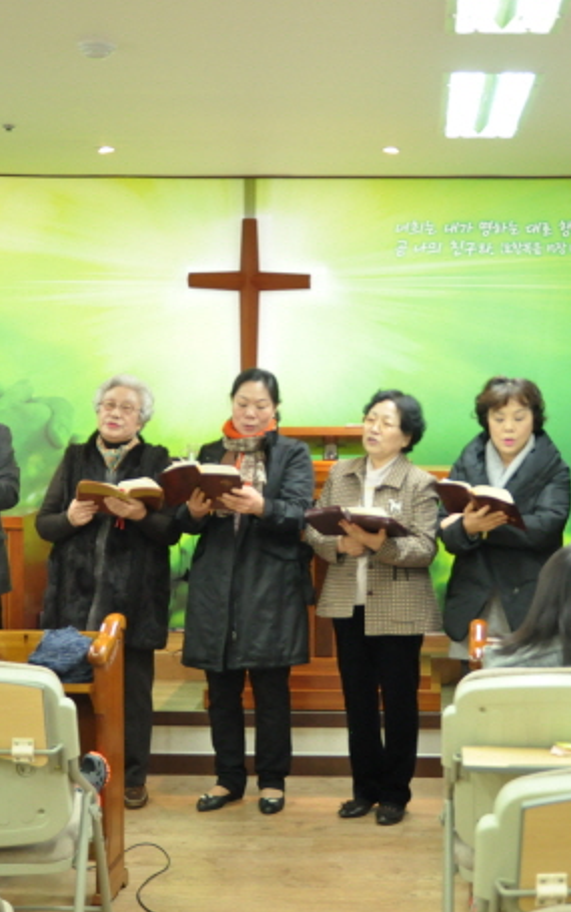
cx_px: 377
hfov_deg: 21.3
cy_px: 451
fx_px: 1516
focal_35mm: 61
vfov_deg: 33.5
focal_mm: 26
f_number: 3.2
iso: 1600
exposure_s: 1/80
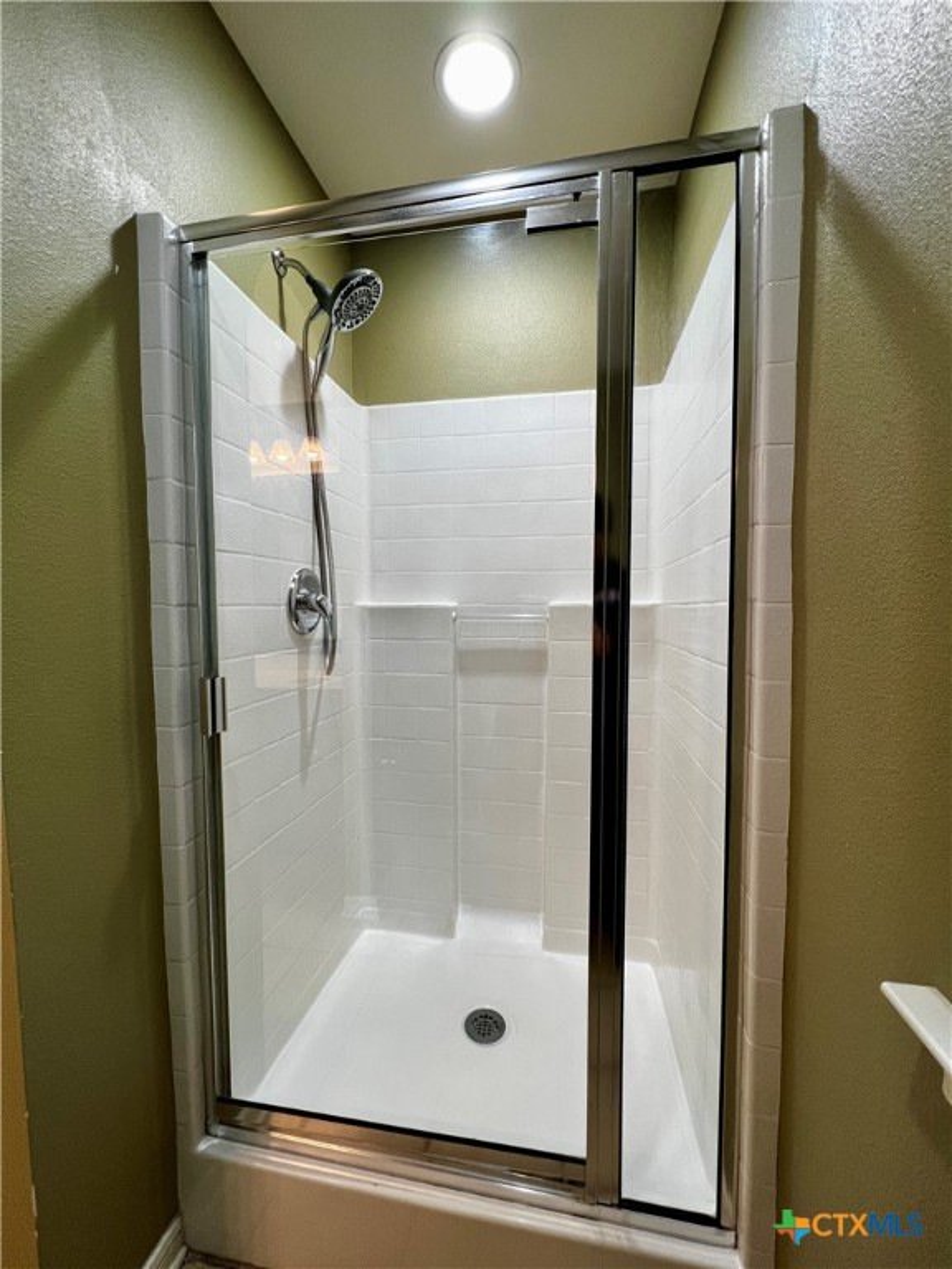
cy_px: 634
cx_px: 476
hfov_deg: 89.9
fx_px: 477
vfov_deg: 106.2
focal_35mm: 13
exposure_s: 1/120
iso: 160
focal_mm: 1.57
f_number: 1.8
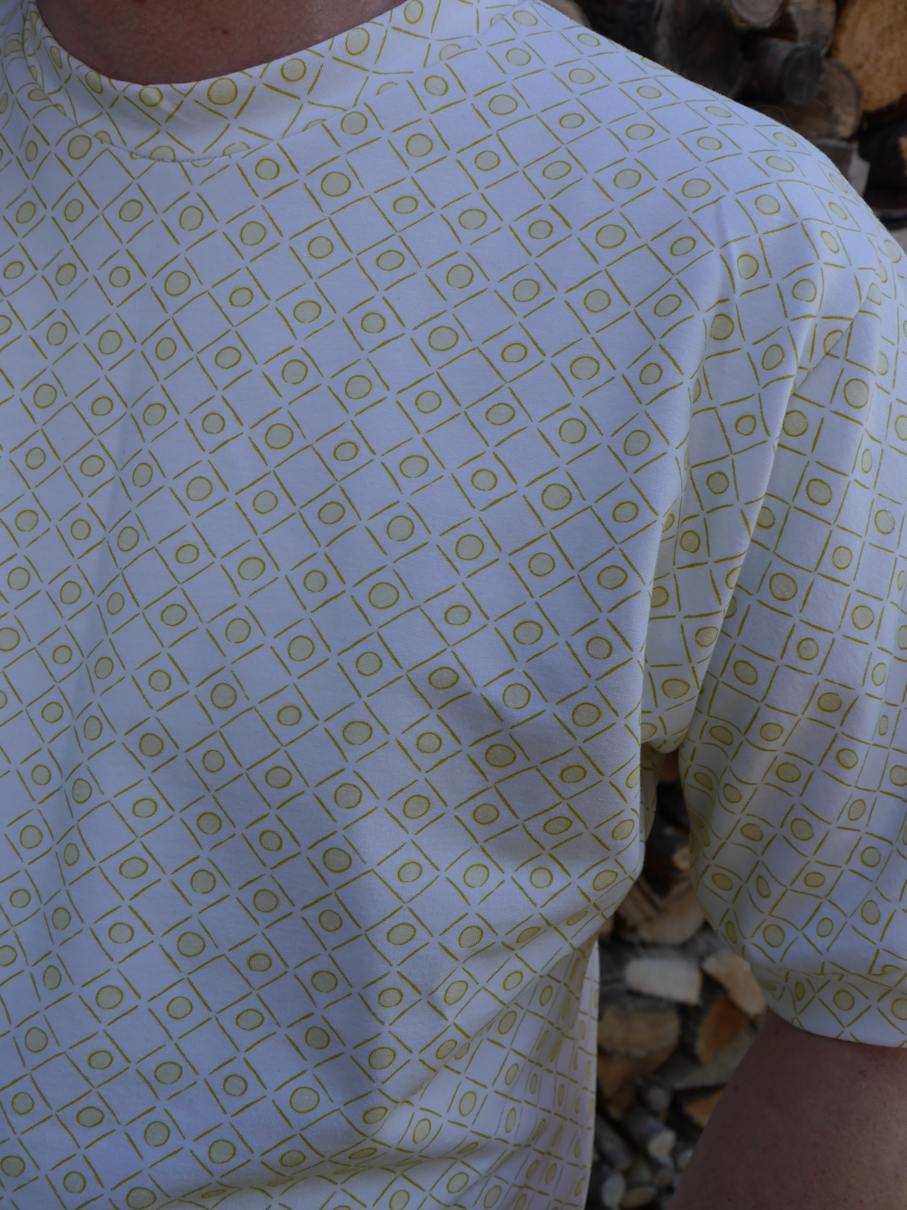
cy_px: 605
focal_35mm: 36
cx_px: 454
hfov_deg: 39.7
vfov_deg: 51.4
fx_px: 1258
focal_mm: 18
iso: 160
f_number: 5.6
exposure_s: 1/160
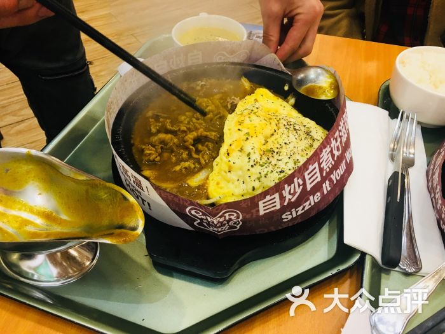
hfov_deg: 61.7
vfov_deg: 48.2
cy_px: 167
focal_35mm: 29
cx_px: 222
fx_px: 373
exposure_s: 1/33
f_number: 2.2
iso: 125
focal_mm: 4.15
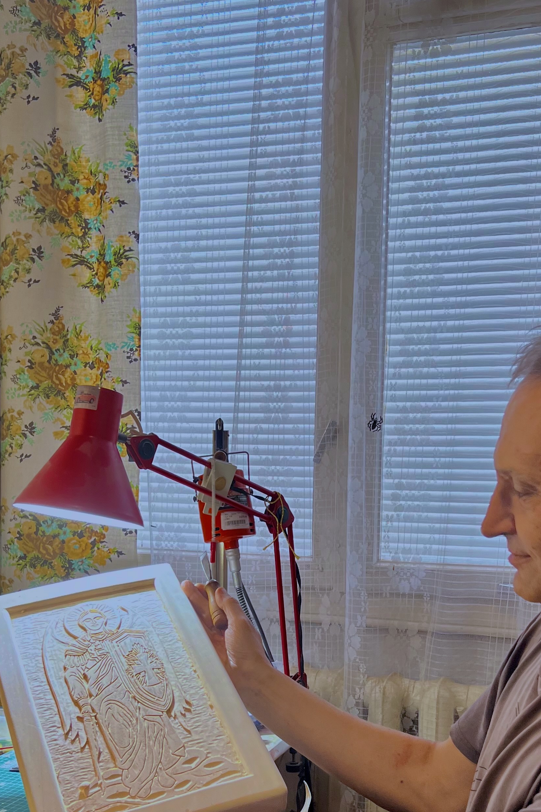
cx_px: 271
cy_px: 561
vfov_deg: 43.7
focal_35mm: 44
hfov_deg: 30.5
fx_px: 992
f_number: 1.5
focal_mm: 5.7
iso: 64
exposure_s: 1/100
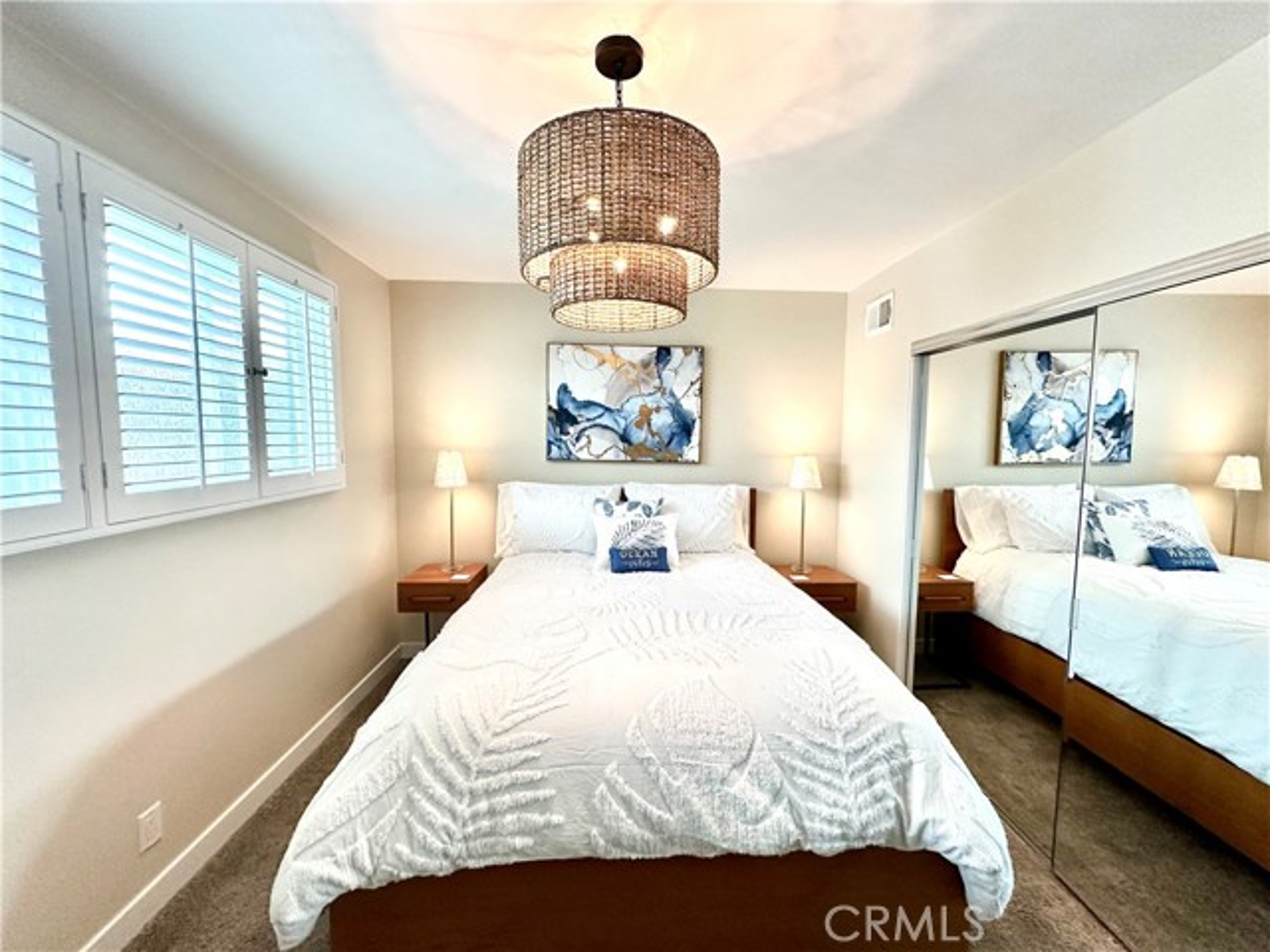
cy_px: 476
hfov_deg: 102.1
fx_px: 514
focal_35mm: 14
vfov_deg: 85.7
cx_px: 635
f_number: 2.2
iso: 200
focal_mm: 2.22
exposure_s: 1/120
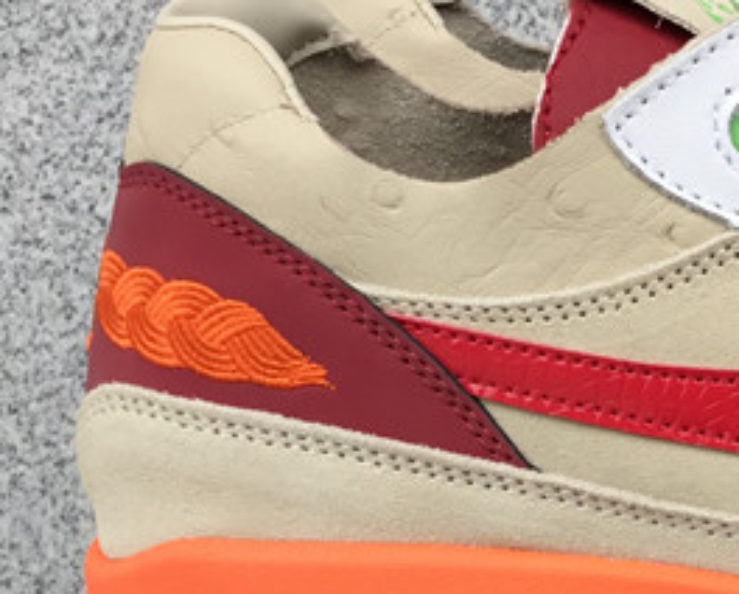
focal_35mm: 103
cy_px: 581
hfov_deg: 17.6
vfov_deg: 14.8
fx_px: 2256
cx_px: 929
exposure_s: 1/111
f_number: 2.4
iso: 25
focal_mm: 3.3
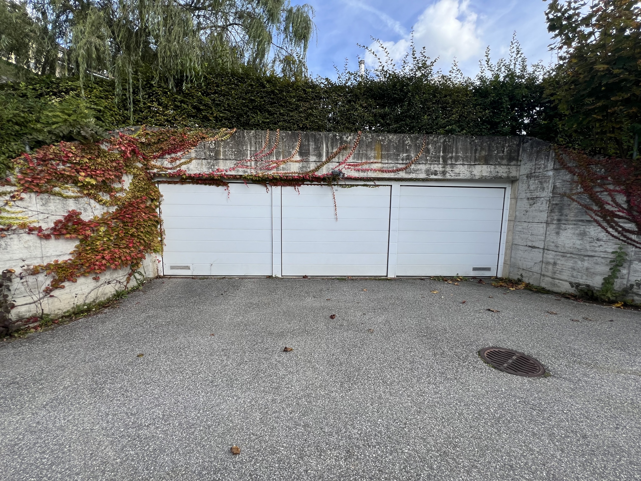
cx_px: 320
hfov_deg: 106.2
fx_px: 241
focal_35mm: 13
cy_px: 240
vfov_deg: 89.9
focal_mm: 1.57
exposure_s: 1/943
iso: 32
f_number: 1.8
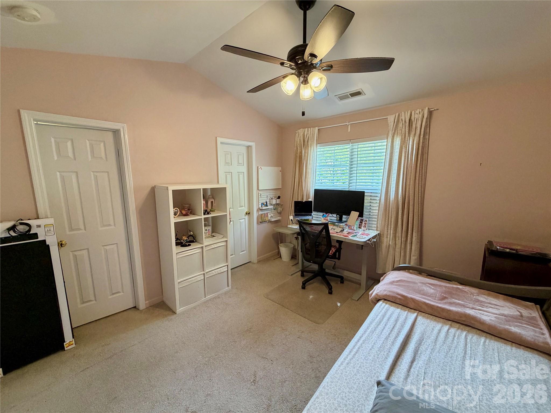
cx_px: 276
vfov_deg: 85.7
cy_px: 206
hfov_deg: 102.1
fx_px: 223
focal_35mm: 14
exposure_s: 1/60
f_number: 2.2
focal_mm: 2.22
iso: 160
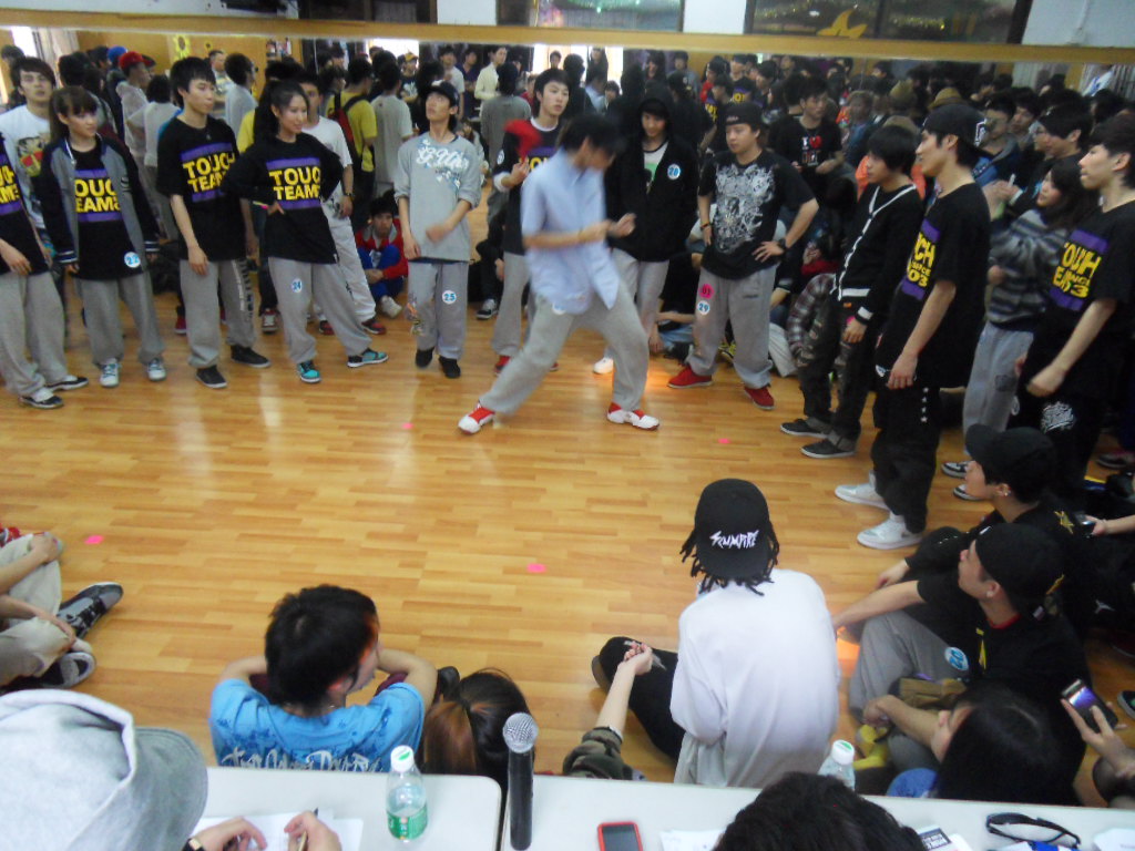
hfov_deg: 71.6
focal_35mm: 24
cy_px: 426
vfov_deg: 56.8
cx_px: 568
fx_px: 787
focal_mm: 4.2
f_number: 3.3
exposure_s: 1/20
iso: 400
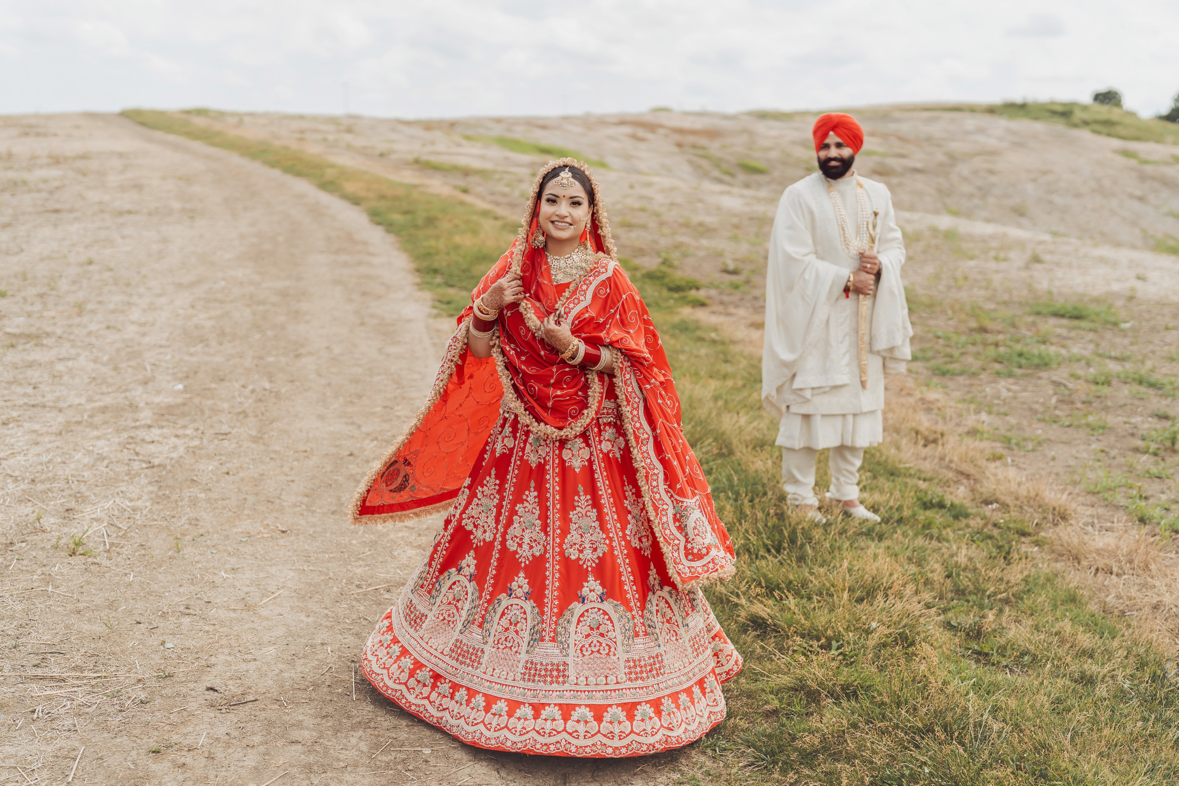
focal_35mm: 50
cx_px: 590
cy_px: 393
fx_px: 1637
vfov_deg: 27.0
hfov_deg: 39.6
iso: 100
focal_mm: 50
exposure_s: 1/4000
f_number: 2
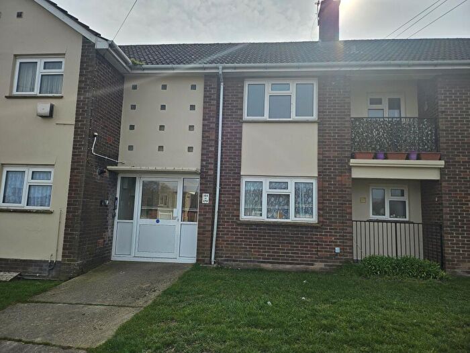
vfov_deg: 56.8
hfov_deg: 71.6
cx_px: 235
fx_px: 326
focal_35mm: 24
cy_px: 176
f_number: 1.8
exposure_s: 1/4591
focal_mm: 5
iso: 50
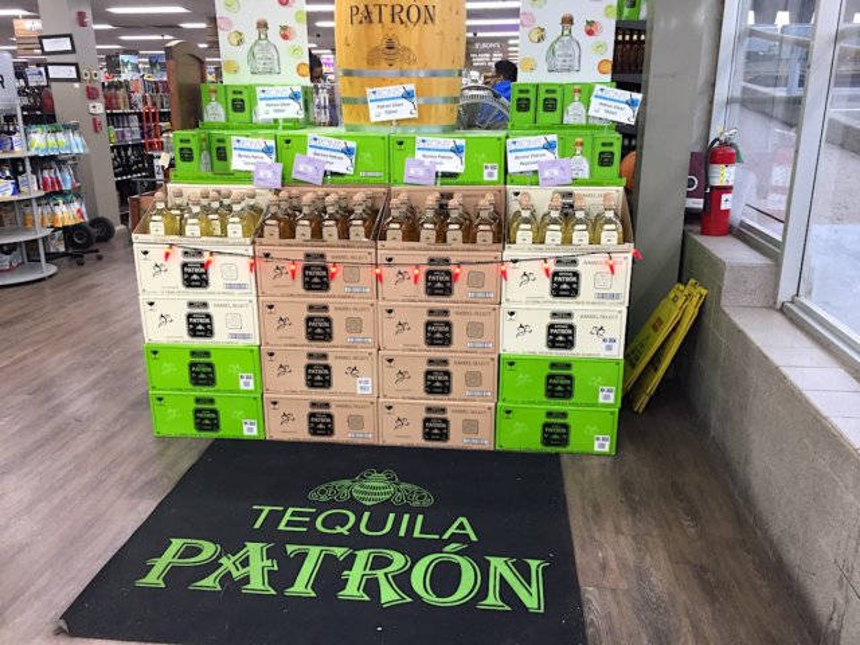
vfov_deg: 48.2
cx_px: 430
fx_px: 720
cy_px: 322
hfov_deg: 61.7
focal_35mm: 29
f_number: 2.2
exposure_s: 1/30
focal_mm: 4.15
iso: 50
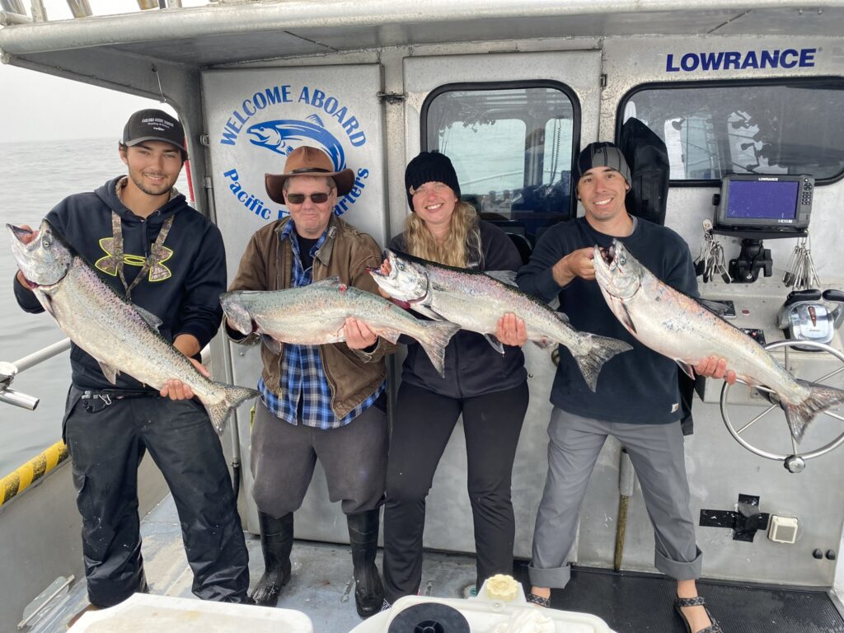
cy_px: 316
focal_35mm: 26
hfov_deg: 67.3
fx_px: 634
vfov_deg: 53.1
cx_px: 422
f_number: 1.8
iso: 32
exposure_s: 1/268
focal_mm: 4.25
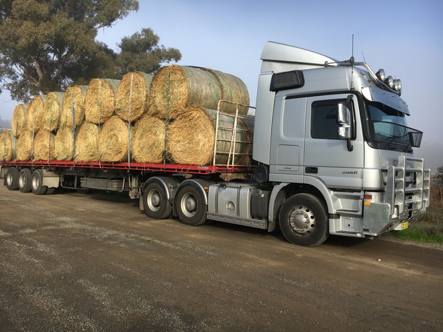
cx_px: 222
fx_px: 371
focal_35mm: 29
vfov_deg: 48.2
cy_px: 166
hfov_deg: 61.7
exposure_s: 1/1221
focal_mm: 4.15
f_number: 2.2
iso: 25
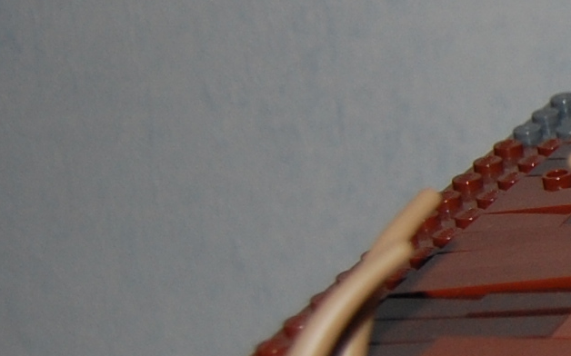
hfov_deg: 11.1
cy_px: 152
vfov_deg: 8.1
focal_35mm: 161
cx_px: 1348
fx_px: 2505
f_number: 3.8
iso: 360
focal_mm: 22
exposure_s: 1/60
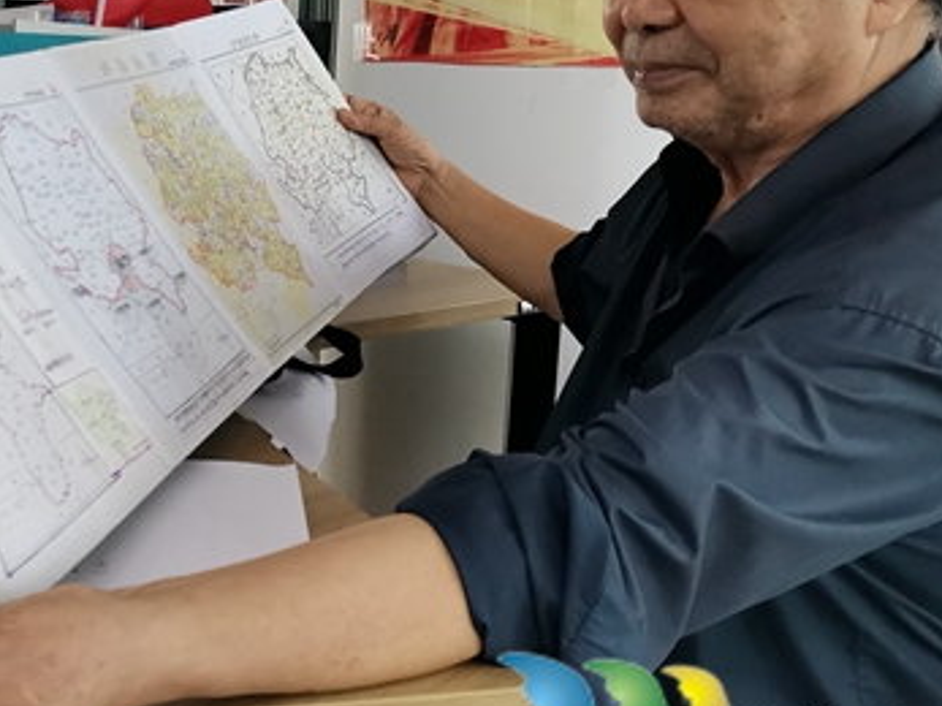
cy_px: 266
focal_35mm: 48
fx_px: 1306
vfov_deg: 30.1
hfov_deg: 38.4
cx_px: 212
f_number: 2.4
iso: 250
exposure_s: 1/100
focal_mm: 4.75
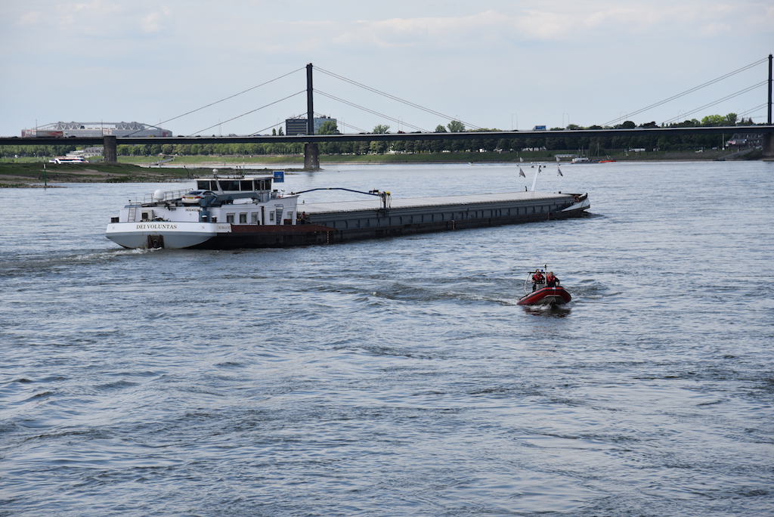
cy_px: 258
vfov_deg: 11.4
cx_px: 387
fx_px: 2581
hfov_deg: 17.1
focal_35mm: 120
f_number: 7.1
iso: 200
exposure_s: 1/800
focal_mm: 120
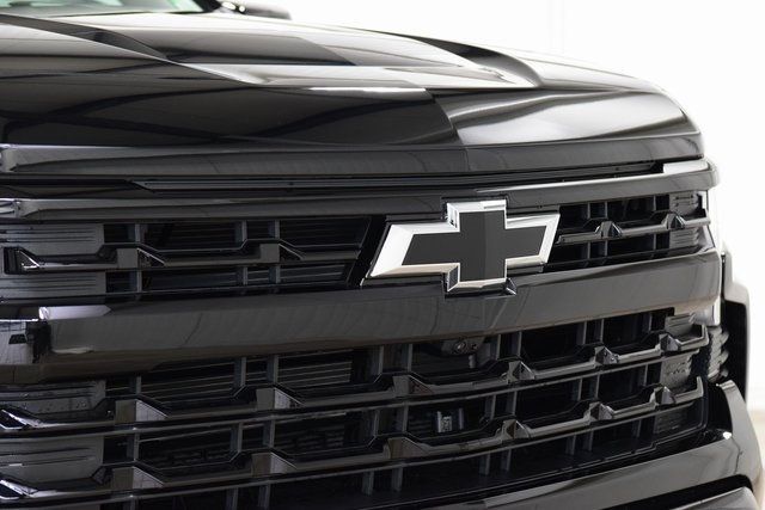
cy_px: 255
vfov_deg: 13.0
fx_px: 2232
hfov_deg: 19.5
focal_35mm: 105
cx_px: 382
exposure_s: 1/30
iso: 1600
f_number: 5
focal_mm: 70
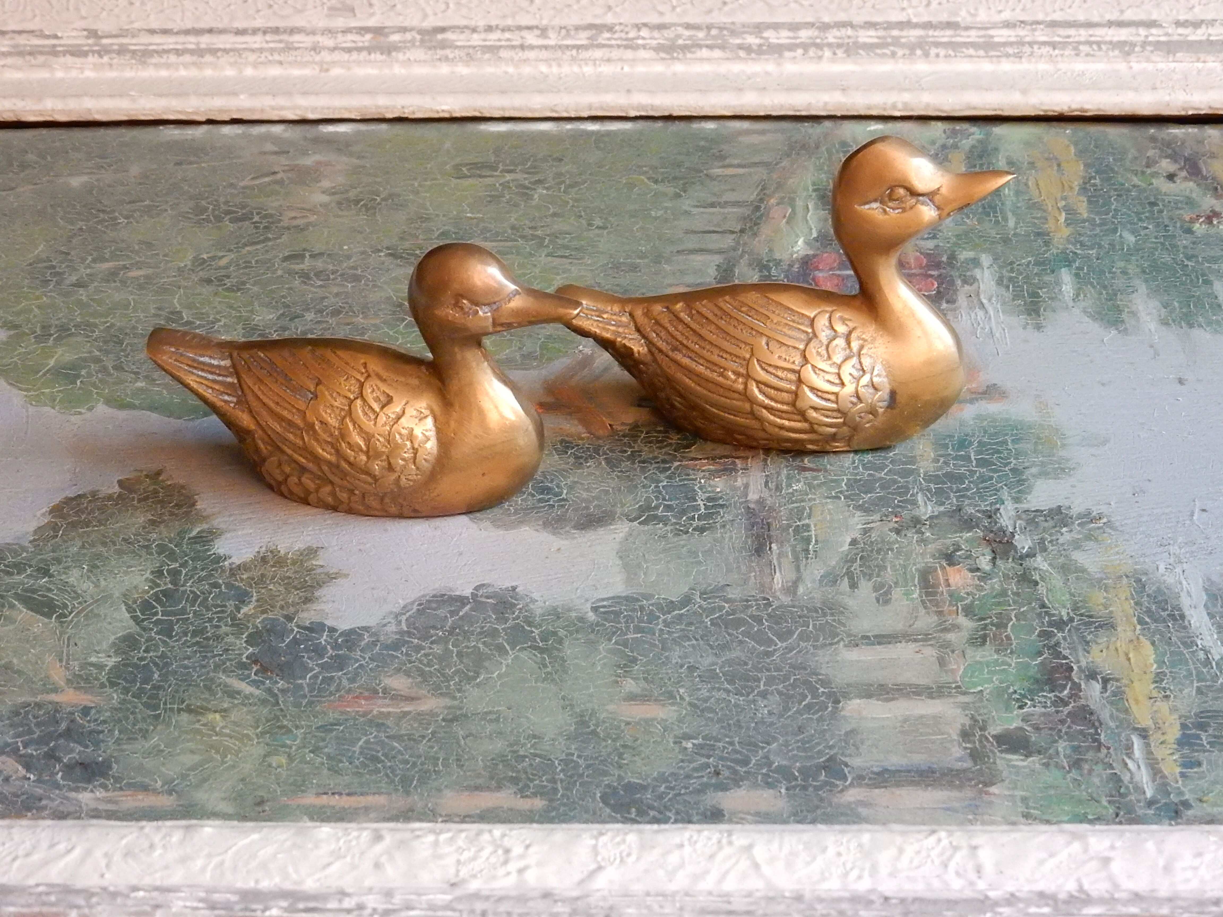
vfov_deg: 24.4
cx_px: 612
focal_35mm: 60
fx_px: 2120
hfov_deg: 32.2
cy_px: 458
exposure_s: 1/40
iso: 1600
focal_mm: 10.7
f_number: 4.5
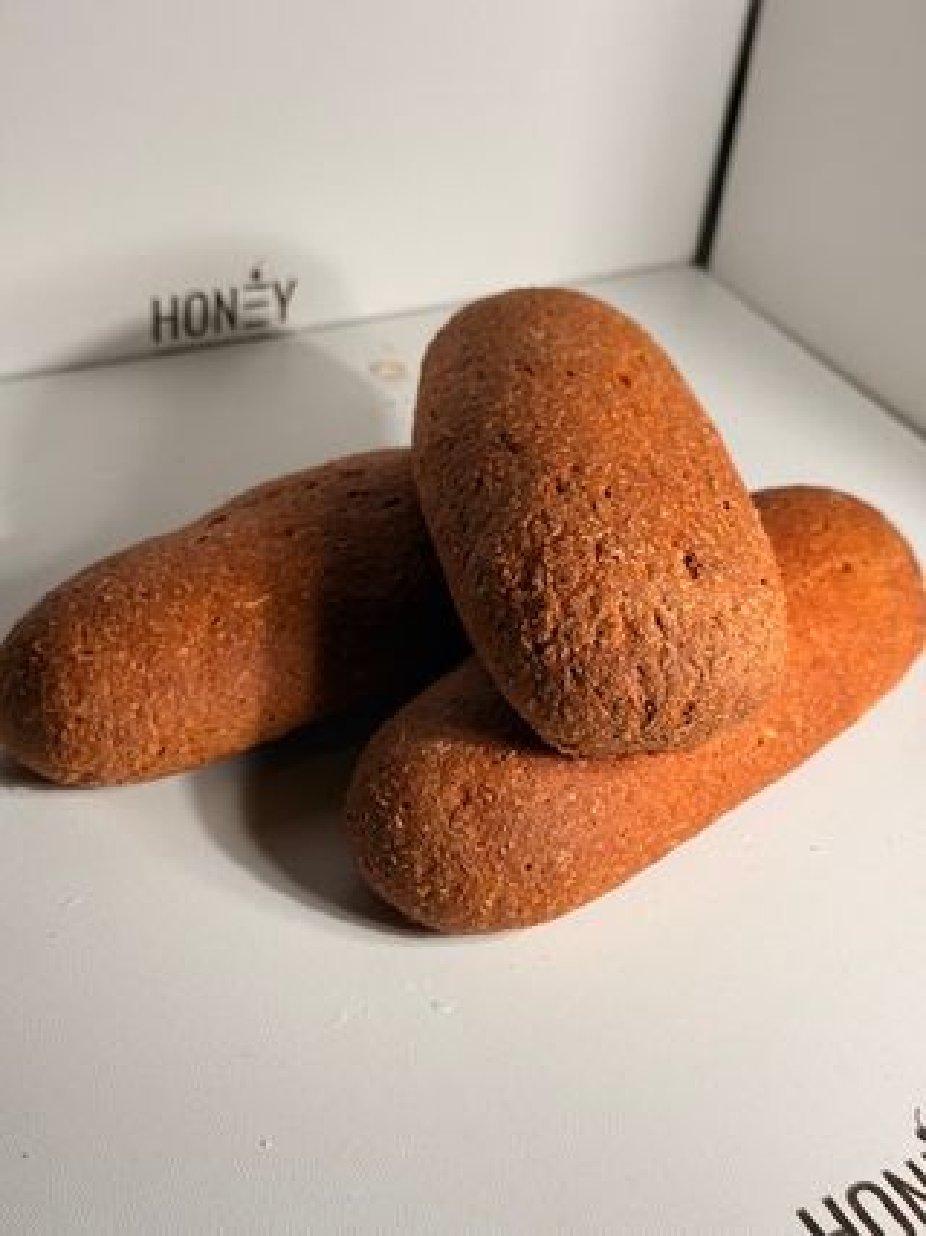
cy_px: 618
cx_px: 463
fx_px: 1713
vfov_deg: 39.7
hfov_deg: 30.3
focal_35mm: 48
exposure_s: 1/1795
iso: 100
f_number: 1.78
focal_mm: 6.76
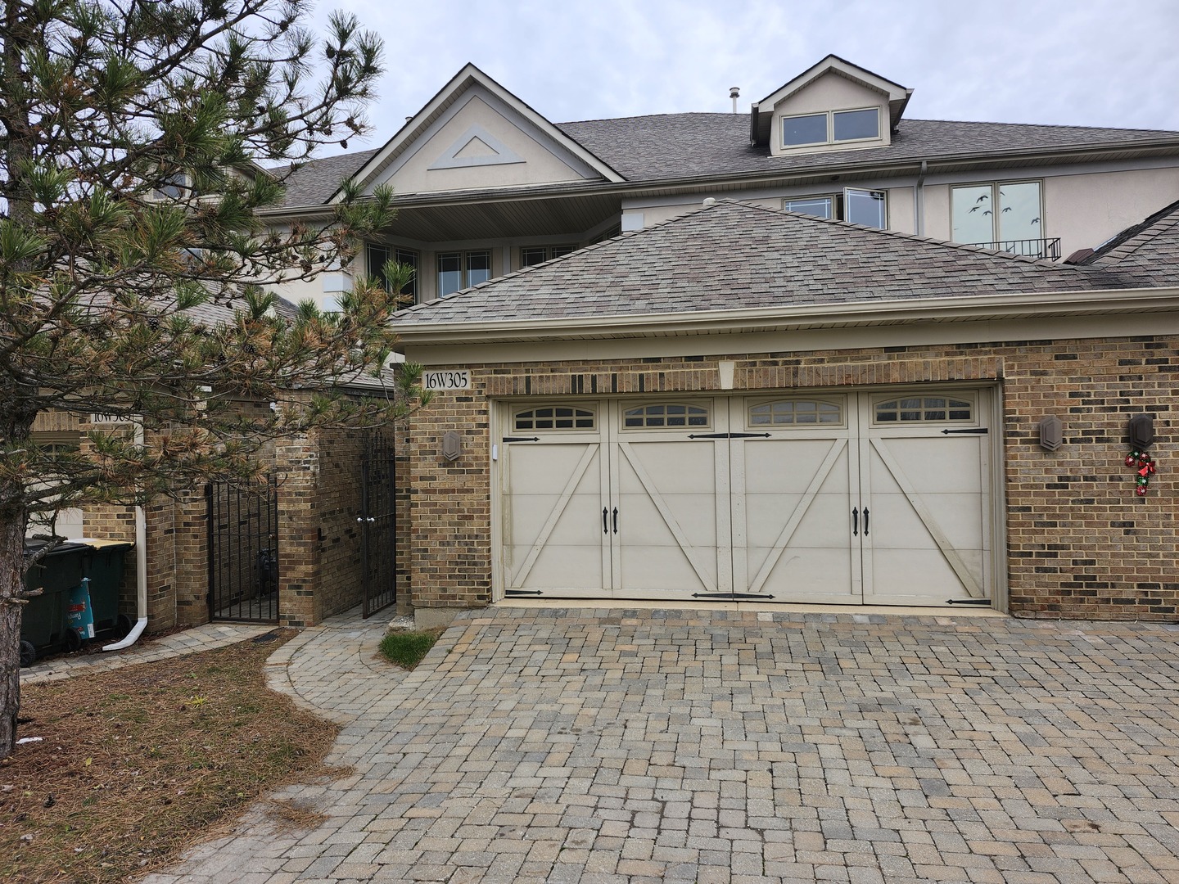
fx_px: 783
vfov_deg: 58.9
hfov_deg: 73.9
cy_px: 442
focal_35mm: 23
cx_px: 590
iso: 25
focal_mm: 5.54
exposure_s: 1/407
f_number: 1.8
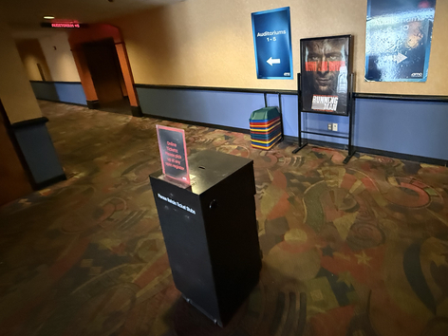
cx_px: 273
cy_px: 125
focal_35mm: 19
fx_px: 246
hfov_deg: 83.4
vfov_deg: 67.6
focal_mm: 2.22
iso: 1250
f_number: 2.2
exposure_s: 1/30
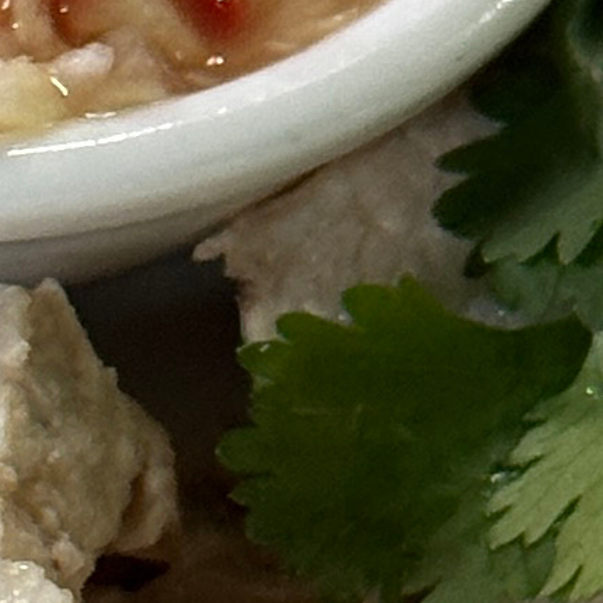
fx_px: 7844
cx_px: -261
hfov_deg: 4.4
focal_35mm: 398
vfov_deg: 4.4
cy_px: 243
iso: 200
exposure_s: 1/33
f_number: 1.78
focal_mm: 6.86
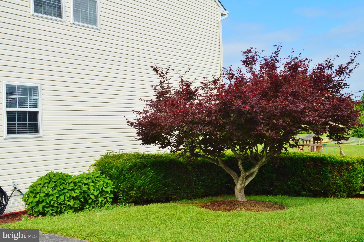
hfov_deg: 49.6
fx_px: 394
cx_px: 182
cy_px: 121
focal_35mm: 39
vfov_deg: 34.1
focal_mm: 26
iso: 400
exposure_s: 1/320
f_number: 10
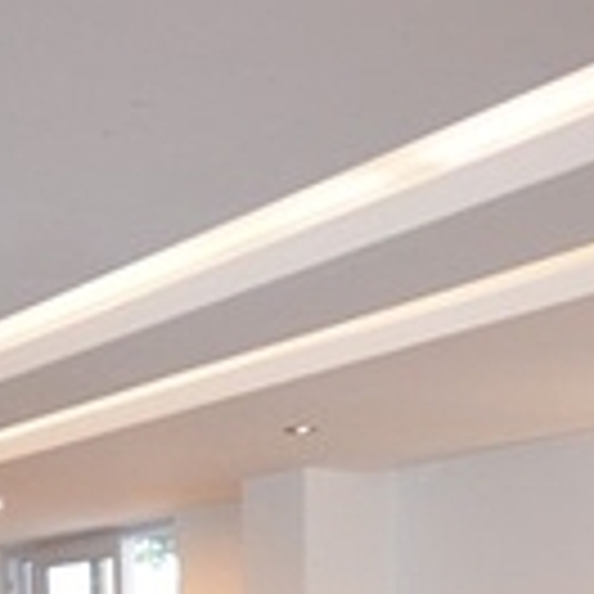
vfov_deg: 21.4
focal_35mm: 70
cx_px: 34
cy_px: 846
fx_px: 1359
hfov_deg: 23.8
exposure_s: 1/60
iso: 2500
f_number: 4
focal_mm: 10
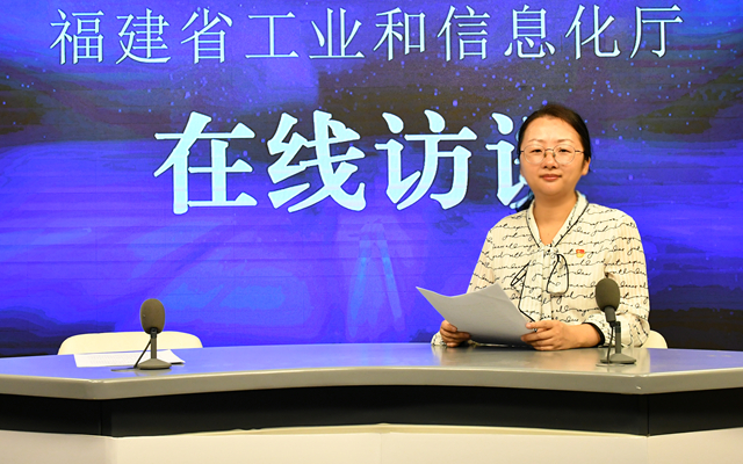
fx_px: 1316
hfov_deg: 31.5
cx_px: 352
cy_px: 198
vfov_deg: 20.0
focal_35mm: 65
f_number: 7.1
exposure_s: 1/200
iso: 1600
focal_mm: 34
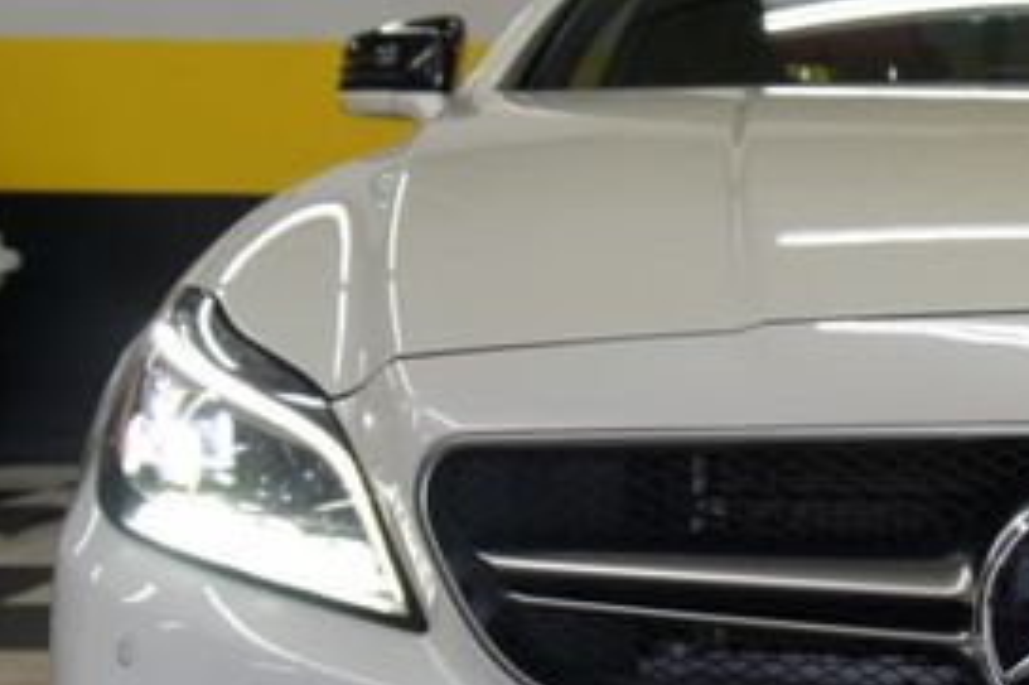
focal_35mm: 88
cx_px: 1078
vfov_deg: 15.4
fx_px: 2519
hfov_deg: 22.1
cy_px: 560
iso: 200
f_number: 4.5
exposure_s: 1/50
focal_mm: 25
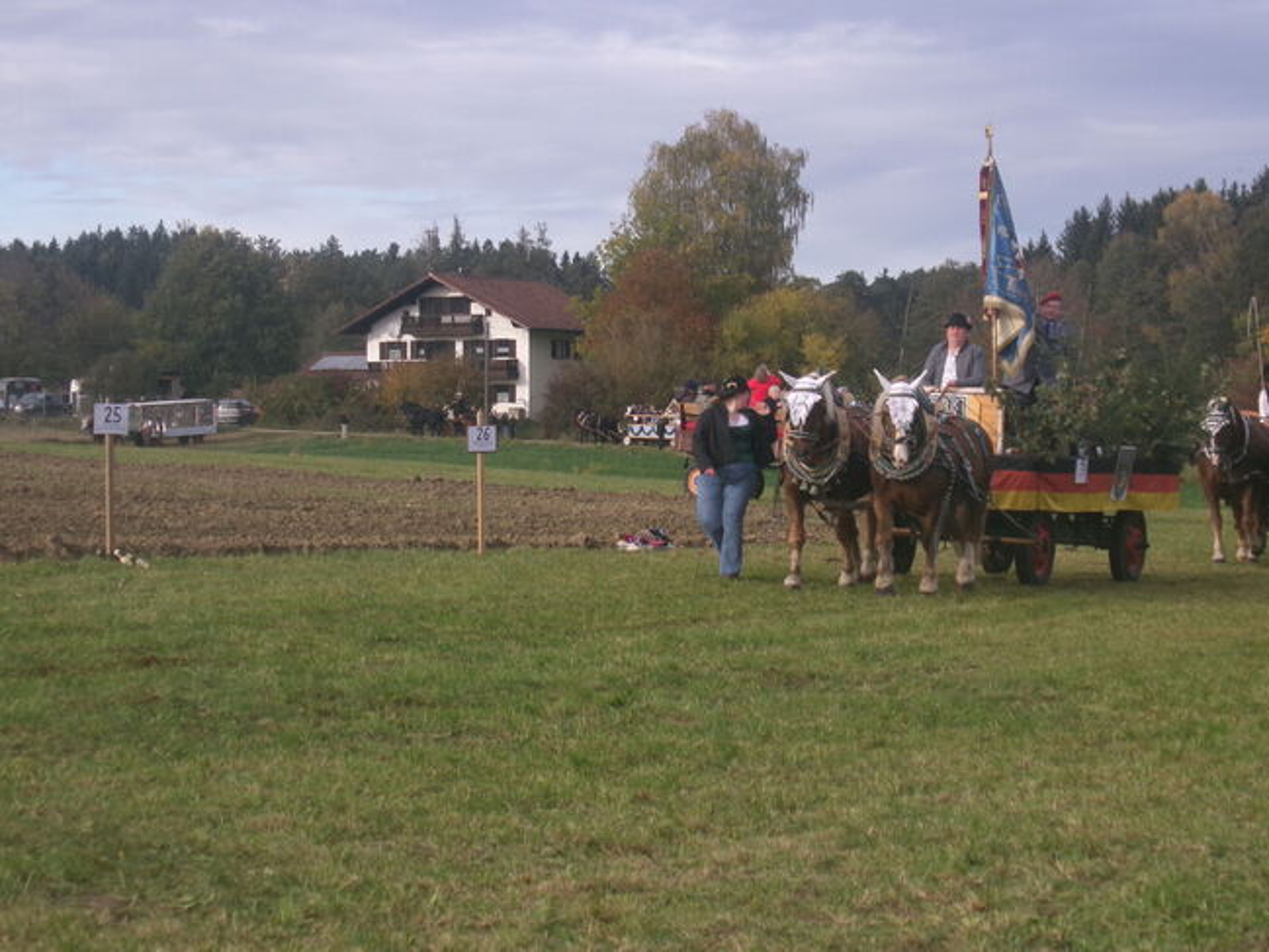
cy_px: 476
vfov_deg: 15.2
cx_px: 634
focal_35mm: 97
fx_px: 3557
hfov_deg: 20.2
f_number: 5.2
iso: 100
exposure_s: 1/240
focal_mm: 17.5
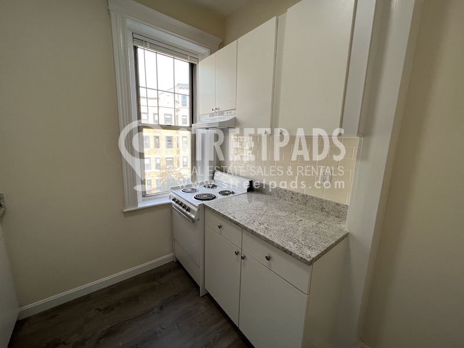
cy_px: 174
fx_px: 174
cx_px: 232
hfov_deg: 106.2
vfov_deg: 89.9
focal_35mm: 13
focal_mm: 1.57
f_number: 1.8
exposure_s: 1/141
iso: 32
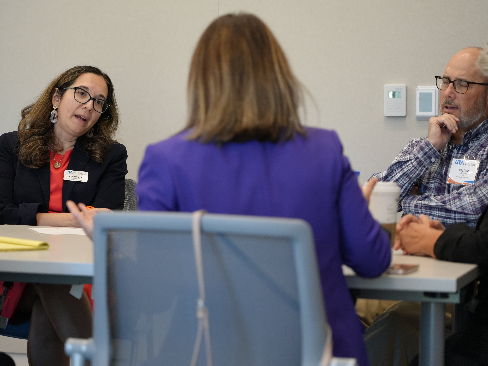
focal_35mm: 114
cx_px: 213
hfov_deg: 17.3
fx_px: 1607
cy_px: 183
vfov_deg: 13.0
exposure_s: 1/160
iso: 2500
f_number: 4
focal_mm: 105
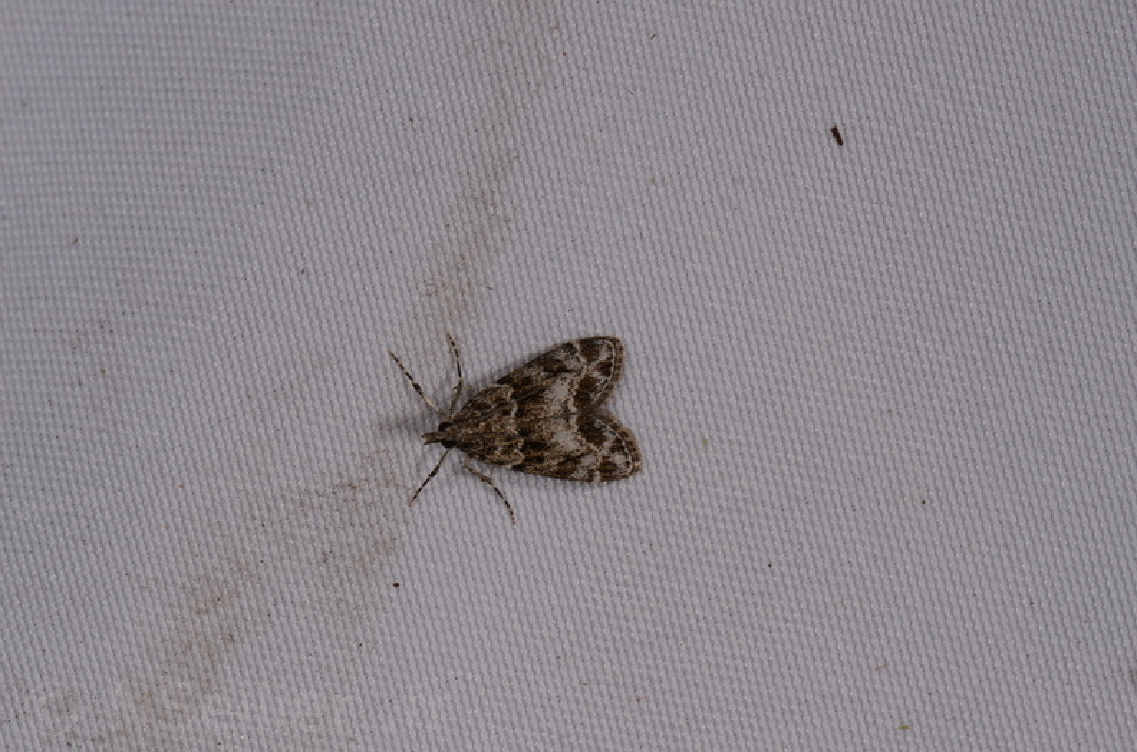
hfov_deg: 16.1
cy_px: 376
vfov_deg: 10.7
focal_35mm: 128
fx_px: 4017
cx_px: 568
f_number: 25
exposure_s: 1/60
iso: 100
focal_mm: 85
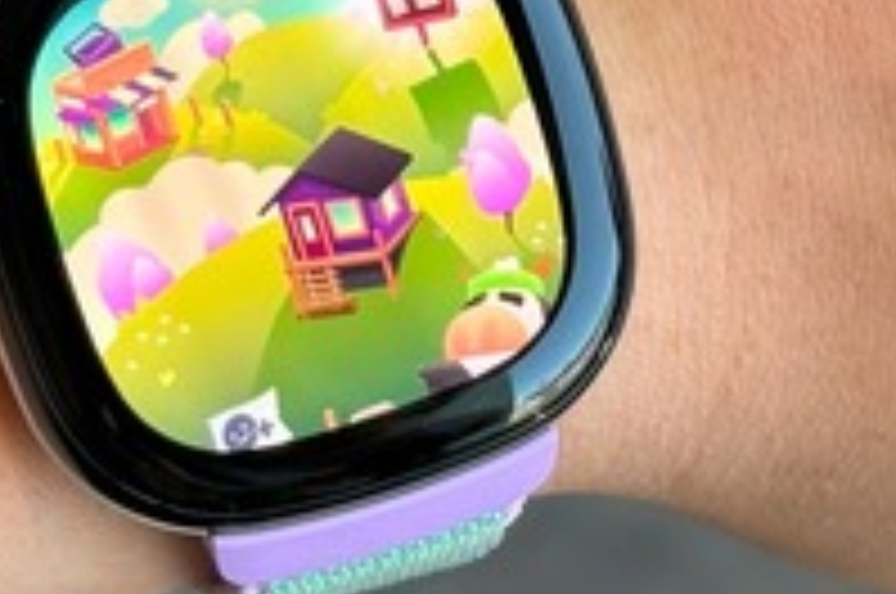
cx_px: 576
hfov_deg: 10.5
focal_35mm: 196
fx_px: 4870
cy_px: -56
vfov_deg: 6.9
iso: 64
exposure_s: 1/121
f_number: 1.78
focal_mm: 6.76
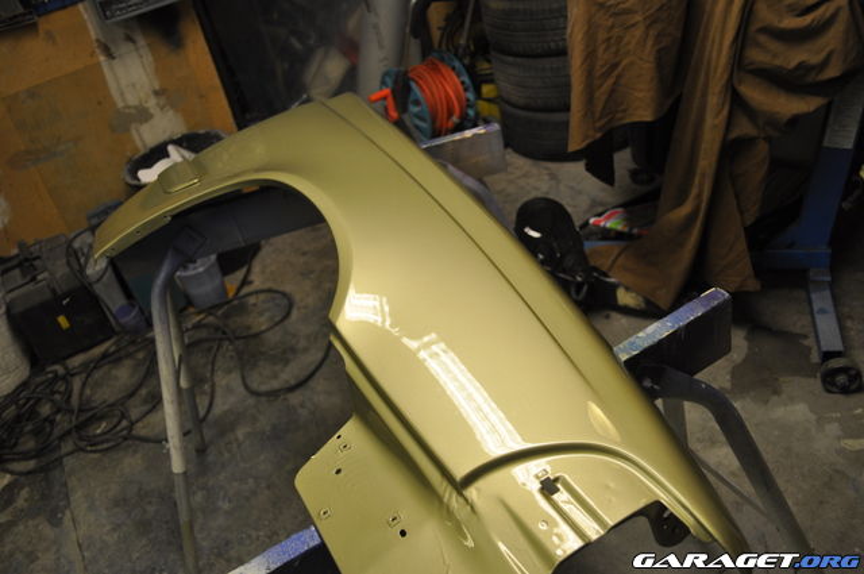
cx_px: 432
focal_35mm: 33
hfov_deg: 57.3
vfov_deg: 39.9
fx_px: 791
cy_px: 287
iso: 400
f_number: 4
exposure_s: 1/60
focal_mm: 22
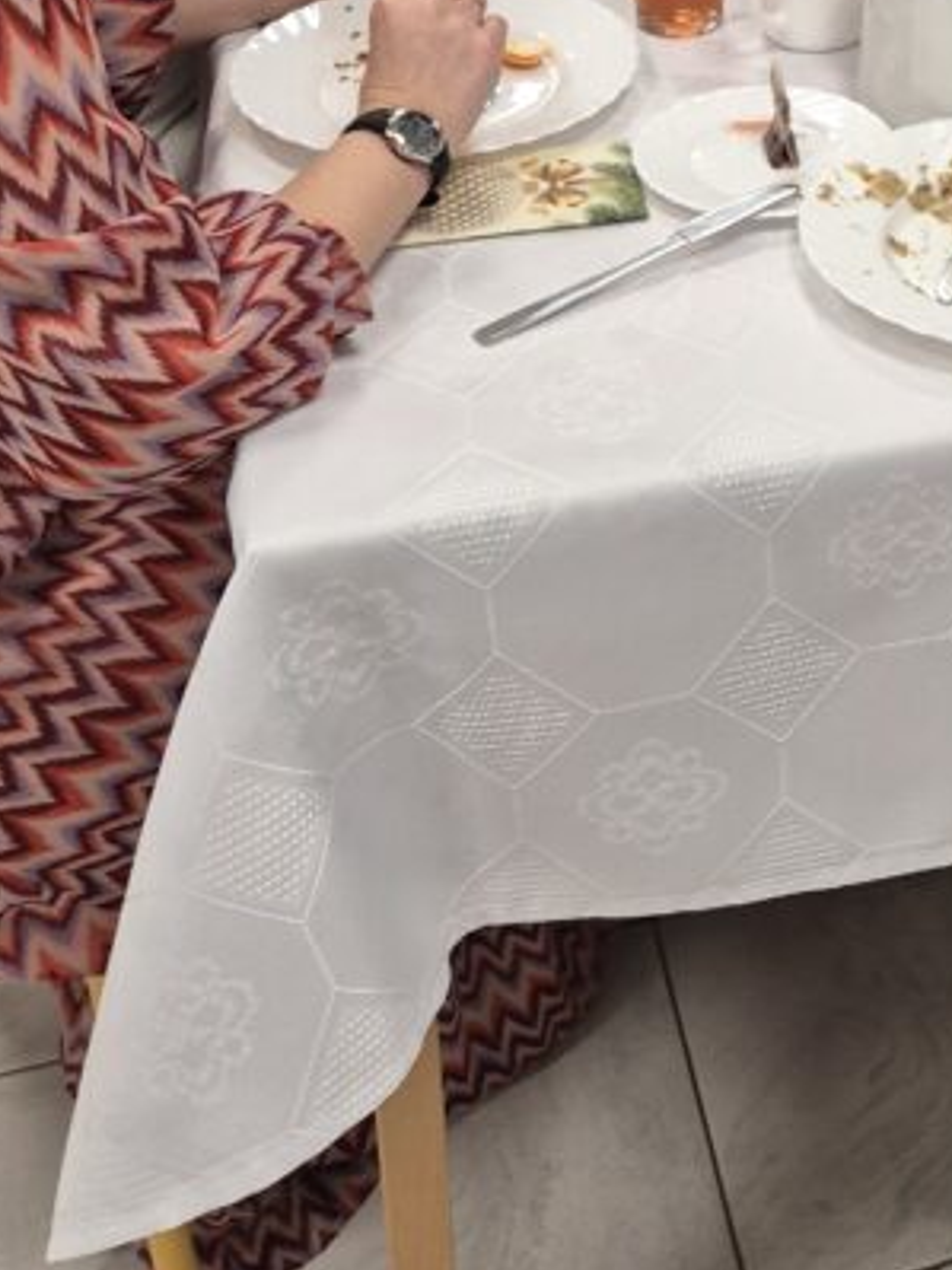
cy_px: -99
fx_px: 2165
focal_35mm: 59
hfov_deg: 23.8
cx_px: 946
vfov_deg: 29.7
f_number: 1.8
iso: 125
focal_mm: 5.4
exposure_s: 1/100
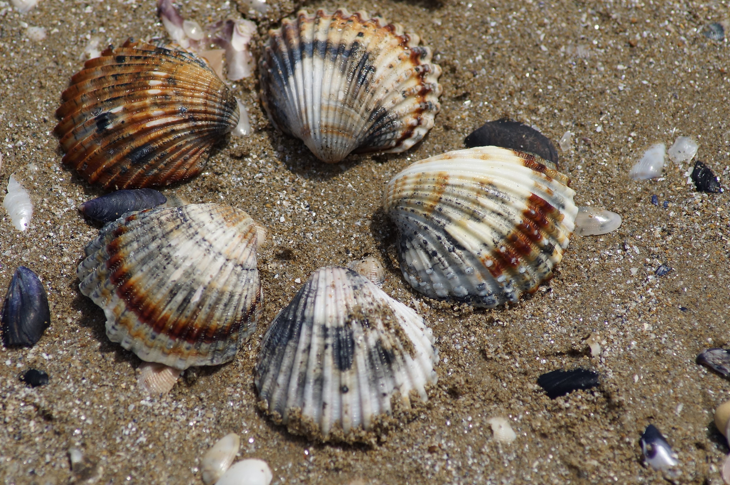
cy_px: 229
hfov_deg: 6.9
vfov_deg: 4.6
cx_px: 357
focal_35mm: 298
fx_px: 6035
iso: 400
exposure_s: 1/2000
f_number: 8
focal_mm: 180
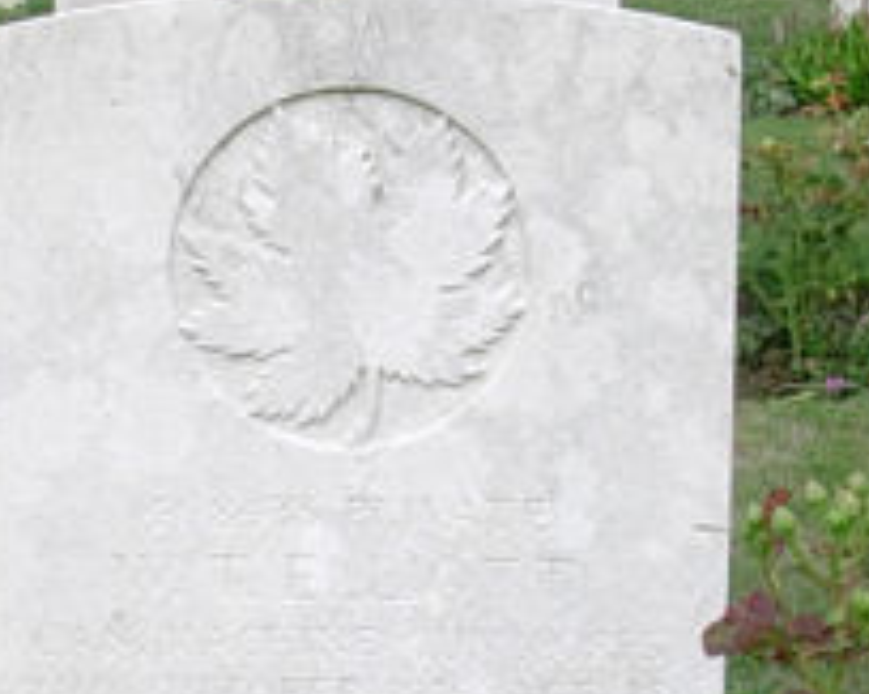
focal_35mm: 129
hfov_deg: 14.8
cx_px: 162
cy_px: 762
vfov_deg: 11.8
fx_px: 3316
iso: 70
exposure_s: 1/181
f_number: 5.8
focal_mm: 6.7
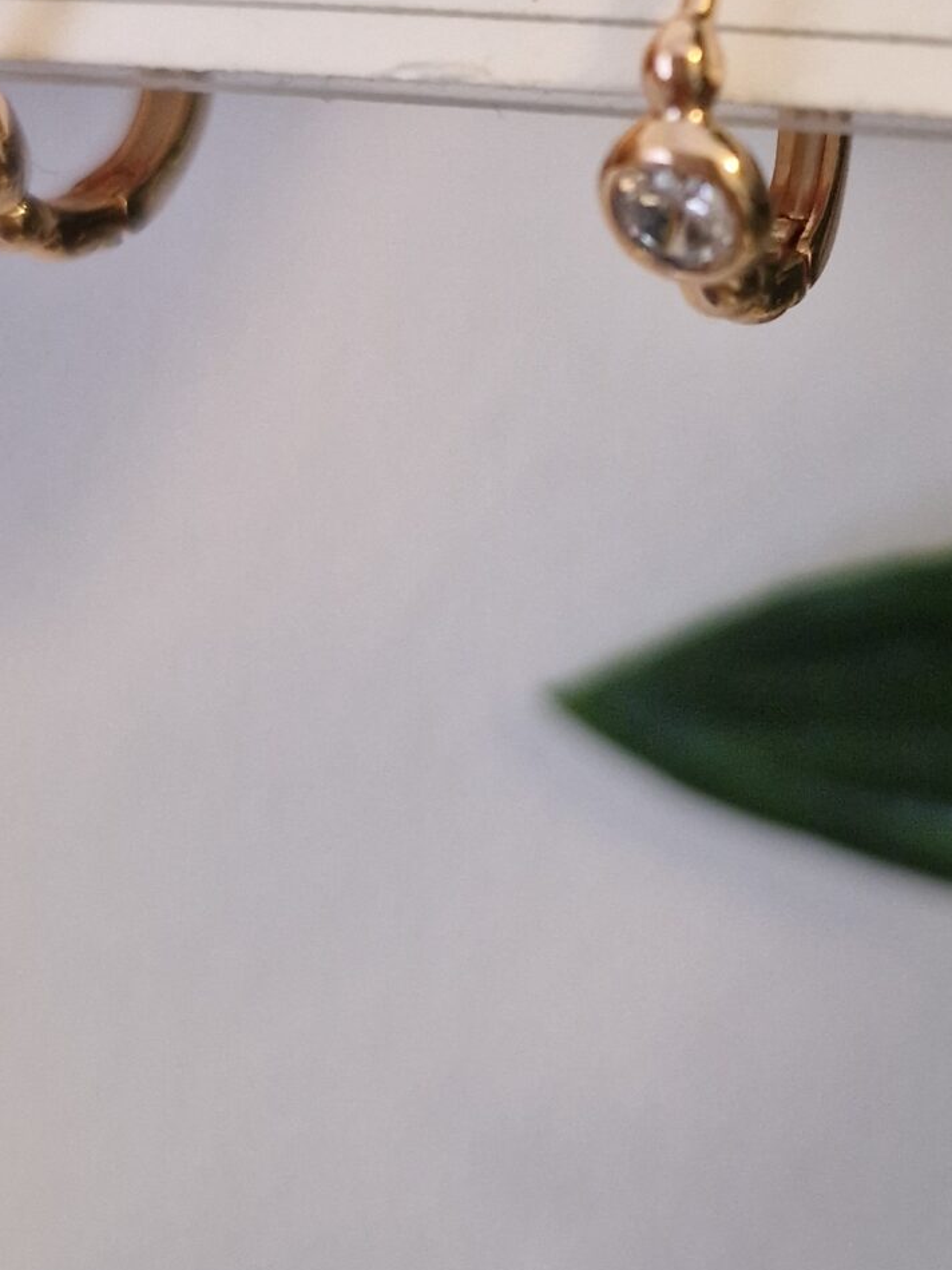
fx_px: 2274
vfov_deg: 30.6
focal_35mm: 62
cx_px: 706
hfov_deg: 23.4
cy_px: 285
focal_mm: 5.4
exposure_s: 1/50
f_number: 1.8
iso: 500
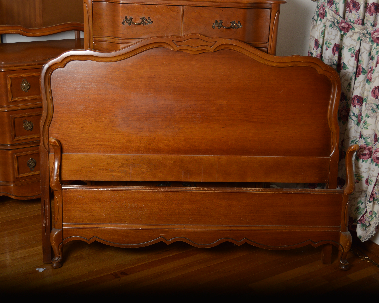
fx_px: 572
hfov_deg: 36.6
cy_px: 151
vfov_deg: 29.7
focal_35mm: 51
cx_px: 208
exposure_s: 1/250
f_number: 5.6
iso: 100
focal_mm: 30
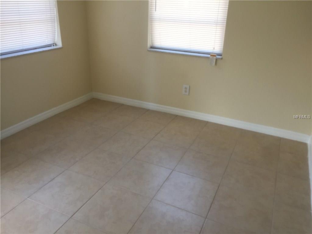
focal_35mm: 29
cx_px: 156
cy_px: 117
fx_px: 261
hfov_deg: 61.7
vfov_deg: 48.2
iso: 40
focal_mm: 4.15
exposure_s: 1/60
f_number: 2.2
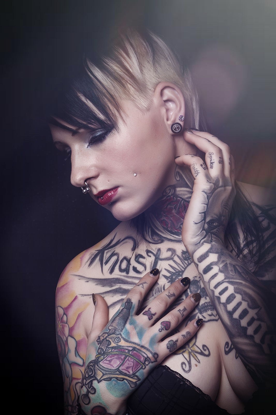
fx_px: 948
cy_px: 208
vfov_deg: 24.6
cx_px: 138
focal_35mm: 82
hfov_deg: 16.6
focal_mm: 55
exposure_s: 1/200
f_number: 16
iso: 100
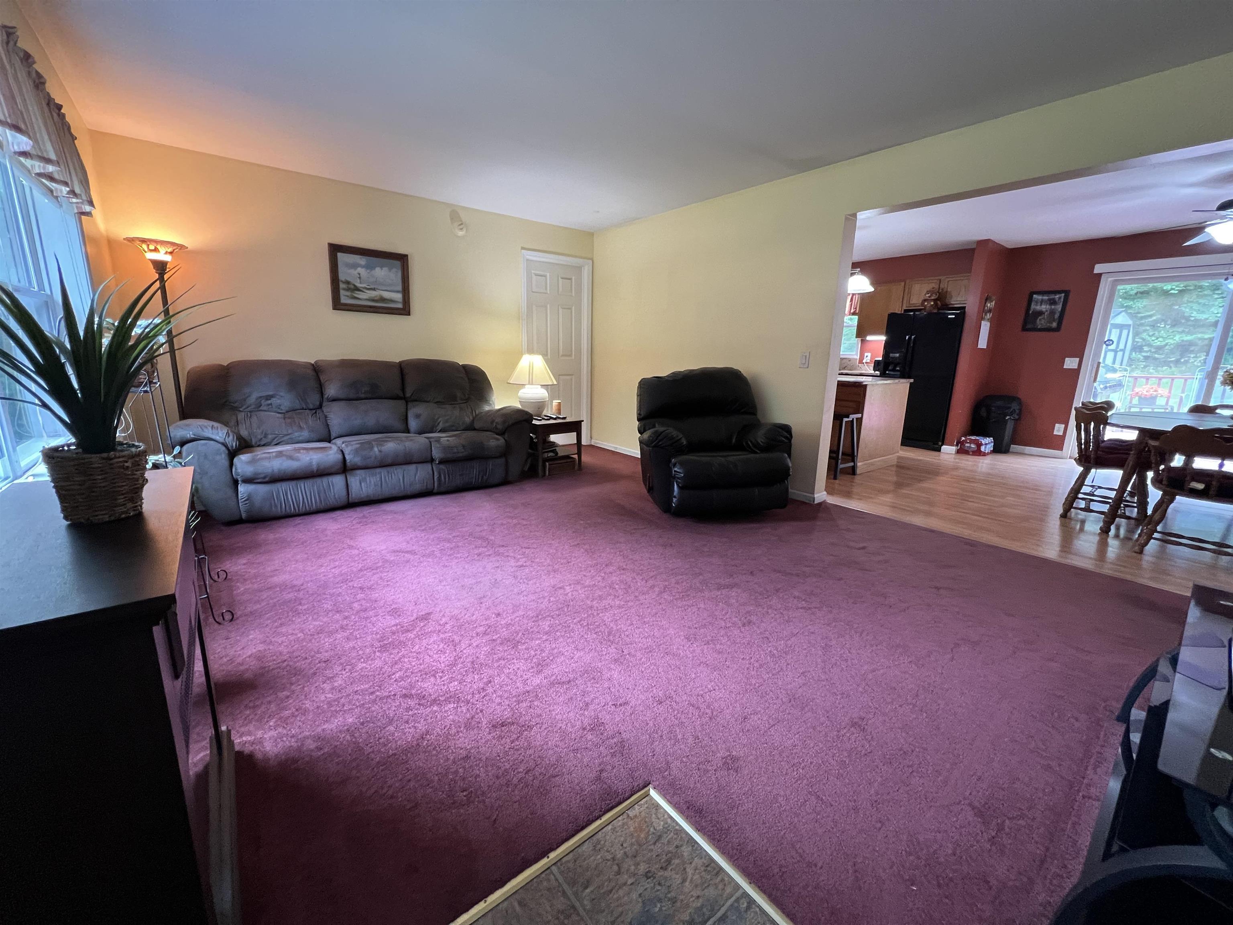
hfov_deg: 106.2
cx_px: 616
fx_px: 463
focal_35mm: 13
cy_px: 462
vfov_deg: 89.9
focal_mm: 1.57
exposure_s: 1/60
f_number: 1.8
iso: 320
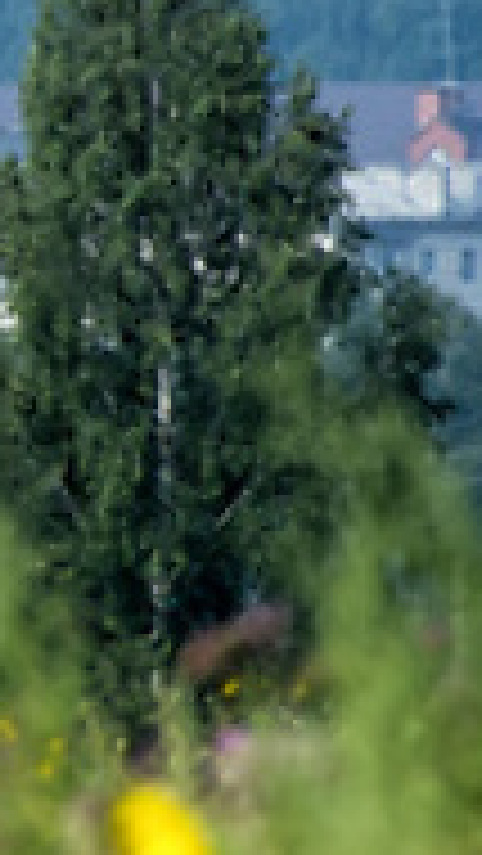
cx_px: -815
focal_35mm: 1795
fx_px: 40748
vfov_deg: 1.2
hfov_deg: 0.7
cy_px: -40
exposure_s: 1/680
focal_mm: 230
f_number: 6.7
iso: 200
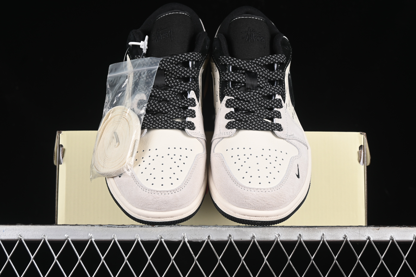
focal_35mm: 75
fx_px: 867
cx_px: 208
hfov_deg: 27.0
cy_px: 138
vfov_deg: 18.2
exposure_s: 1/80
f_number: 7.1
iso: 160
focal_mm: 50
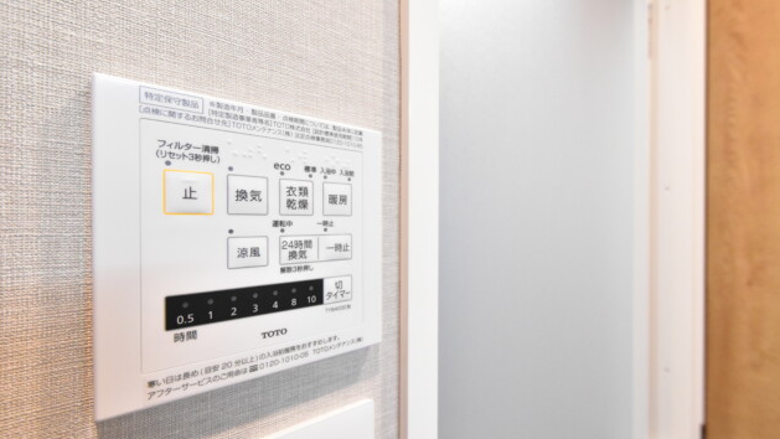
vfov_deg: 67.1
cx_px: 393
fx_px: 331
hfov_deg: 99.4
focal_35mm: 16
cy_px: 225
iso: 6400
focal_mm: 10
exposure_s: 1/125
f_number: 5.6
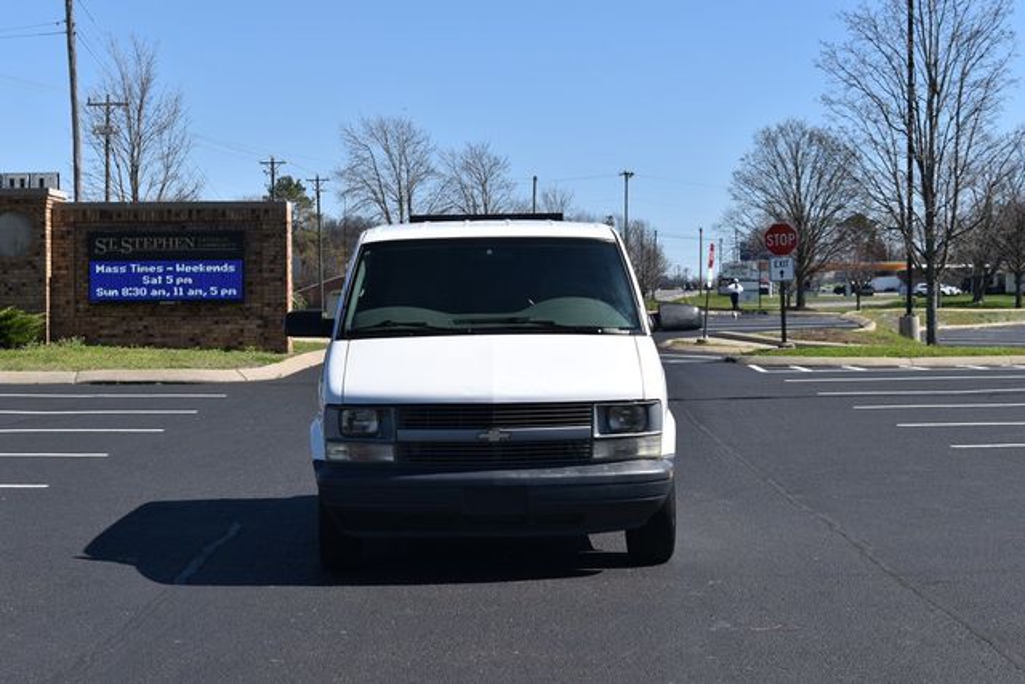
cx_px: 512
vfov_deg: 18.2
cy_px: 342
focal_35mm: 75
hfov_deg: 27.0
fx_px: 2136
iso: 100
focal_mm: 50
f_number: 9
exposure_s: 1/320
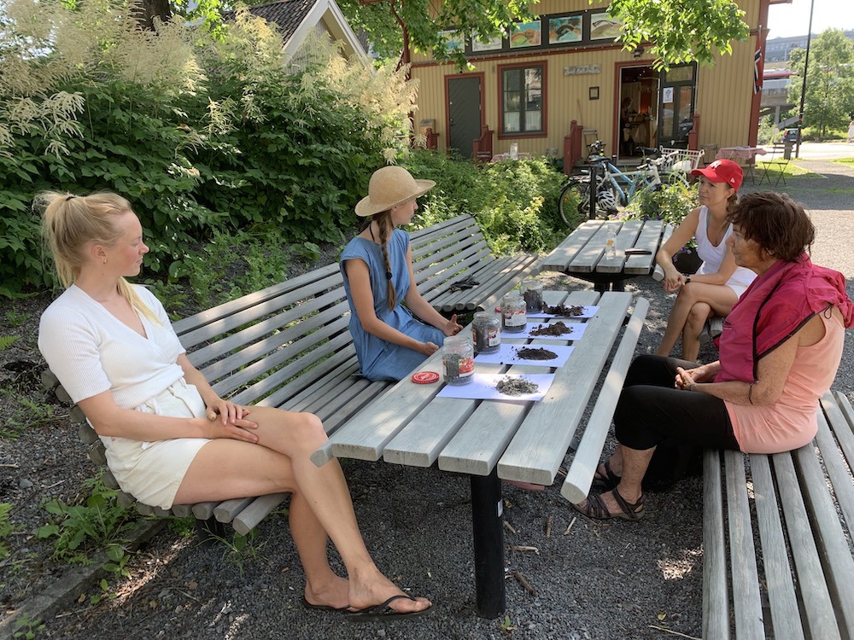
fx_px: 641
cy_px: 320
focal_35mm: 26
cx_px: 427
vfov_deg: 53.1
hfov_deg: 67.3
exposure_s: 1/188
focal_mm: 4.25
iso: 25
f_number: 1.8
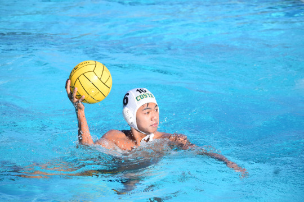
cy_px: 101
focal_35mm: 158
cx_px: 152
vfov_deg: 8.7
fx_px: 1330
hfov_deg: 13.0
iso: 400
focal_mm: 105
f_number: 6.3
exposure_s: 1/1600
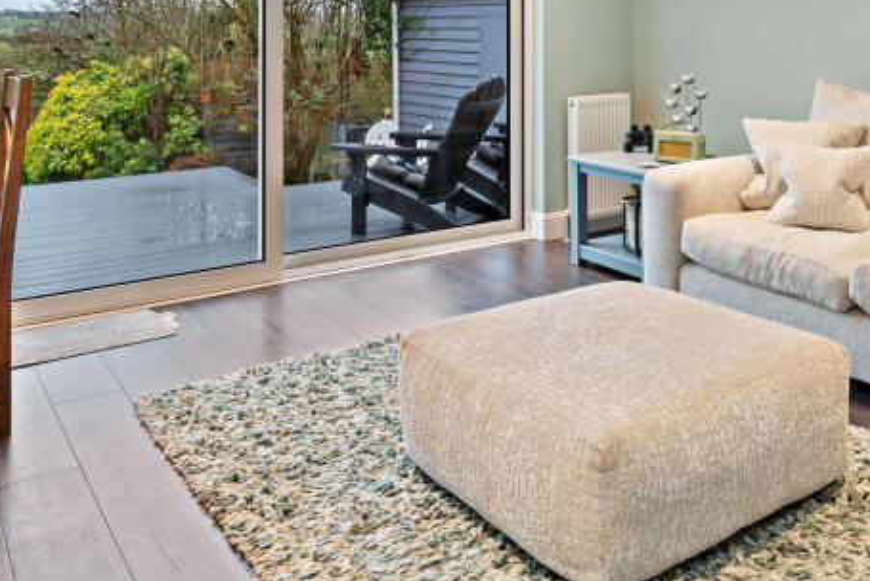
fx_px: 871
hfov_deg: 51.8
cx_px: 598
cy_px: -12
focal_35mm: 36
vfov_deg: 33.5
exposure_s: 1
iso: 250
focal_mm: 16
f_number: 9
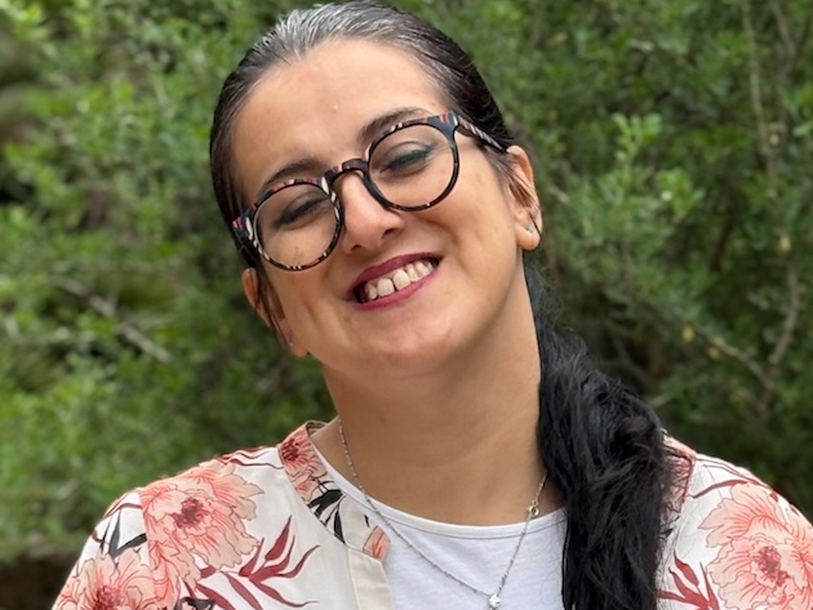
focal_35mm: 165
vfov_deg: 8.7
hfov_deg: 12.0
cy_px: 997
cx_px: 494
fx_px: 3877
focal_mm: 5.96
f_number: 1.6
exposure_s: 1/503
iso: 50
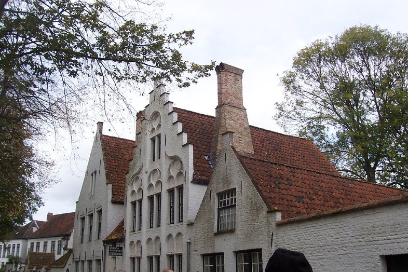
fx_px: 408
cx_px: 203
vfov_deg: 36.8
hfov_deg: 53.1
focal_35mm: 36
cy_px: 149
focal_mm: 5.6
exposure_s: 1/180
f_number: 5.6
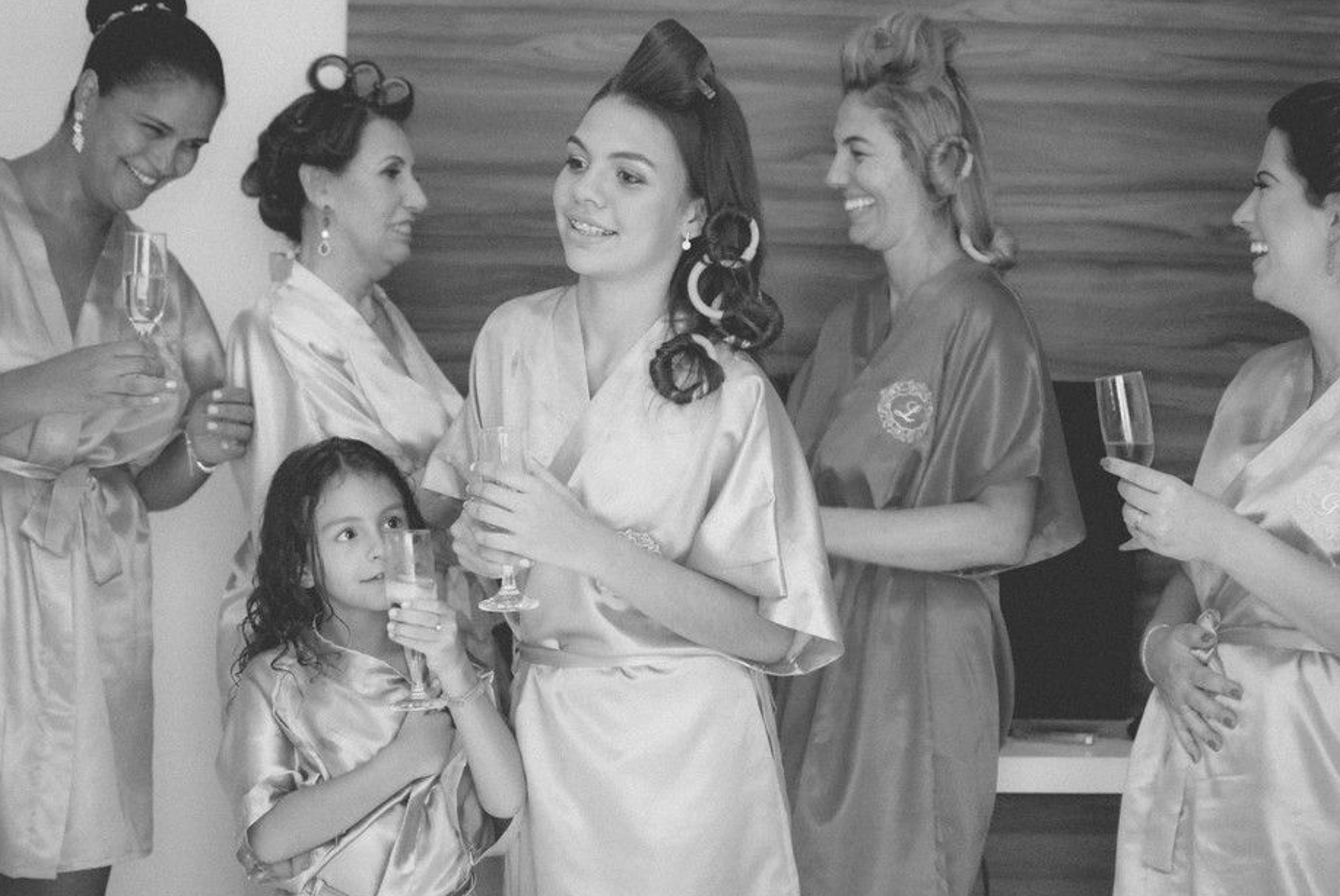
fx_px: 2558
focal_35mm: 69
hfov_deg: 29.4
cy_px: 482
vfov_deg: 19.9
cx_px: 673
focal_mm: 35
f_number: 2
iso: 1000
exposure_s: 1/125
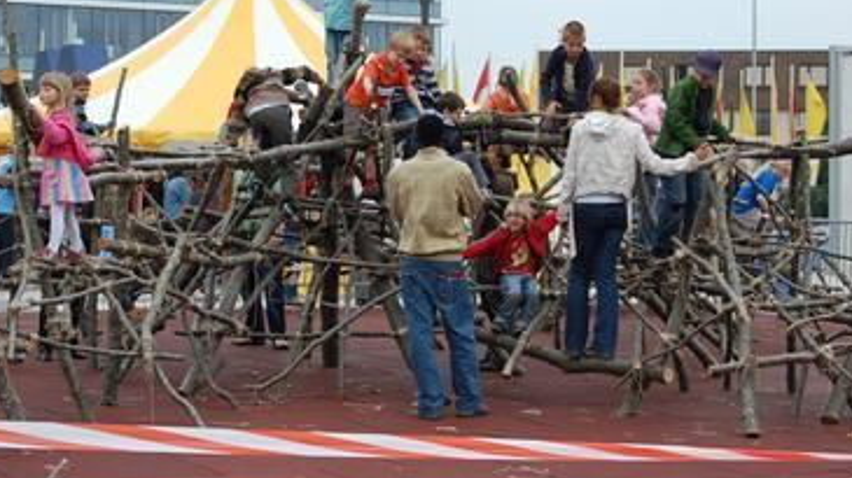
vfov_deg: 12.8
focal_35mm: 95
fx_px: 2136
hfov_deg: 22.6
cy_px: 230
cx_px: 399
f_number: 8
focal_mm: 55
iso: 400
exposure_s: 1/250
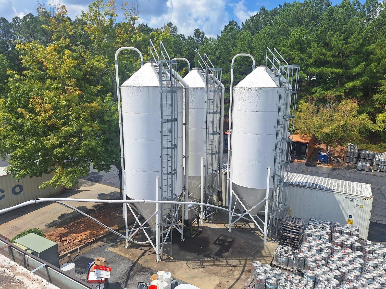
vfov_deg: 58.9
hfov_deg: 73.9
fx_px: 256
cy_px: 144
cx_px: 193
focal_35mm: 23
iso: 40
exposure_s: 1/4367
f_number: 1.8
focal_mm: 5.54
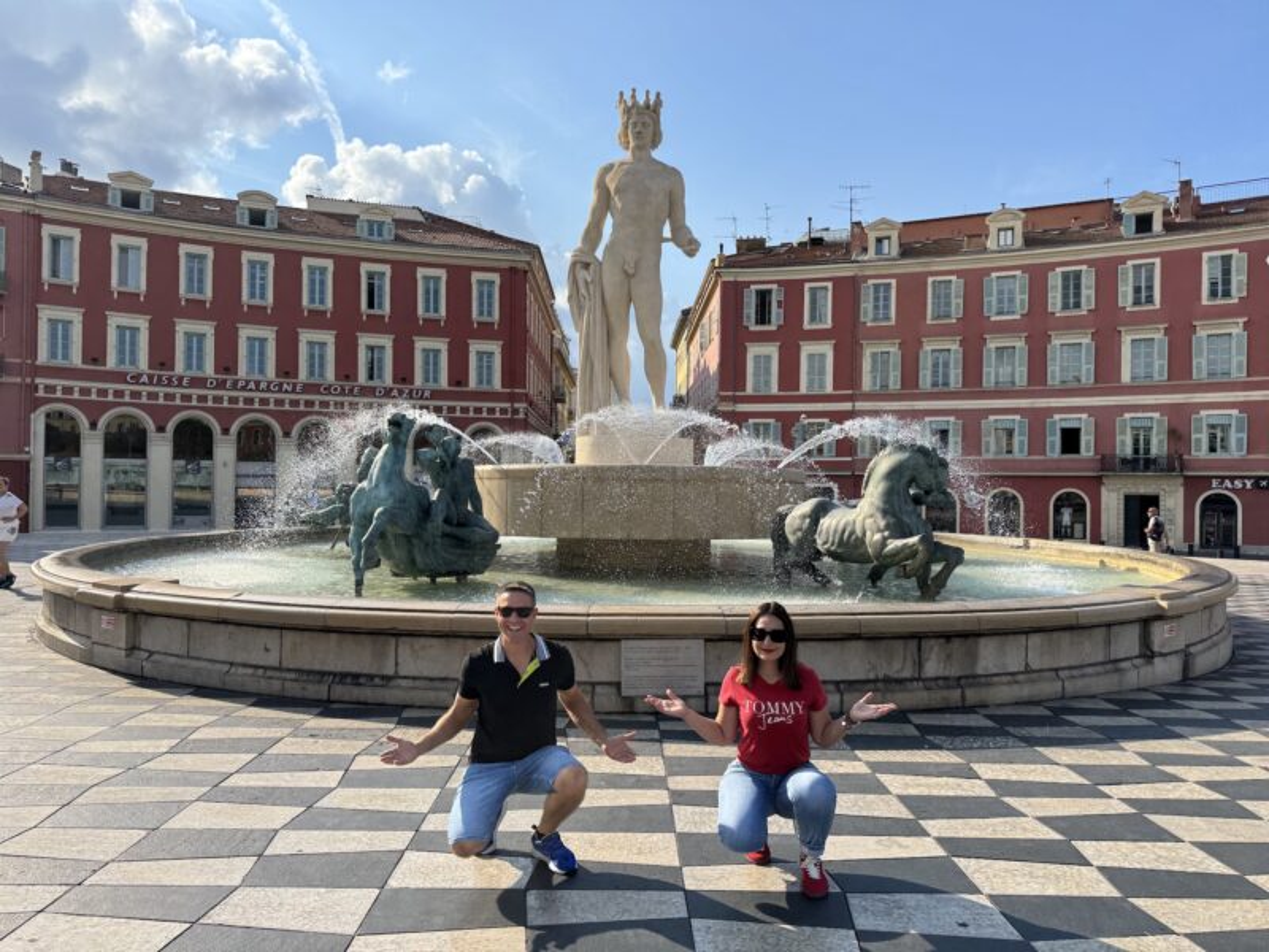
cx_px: 634
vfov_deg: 56.8
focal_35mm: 24
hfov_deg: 71.6
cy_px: 476
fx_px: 880
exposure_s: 1/3597
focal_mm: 6.76
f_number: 1.78
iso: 80
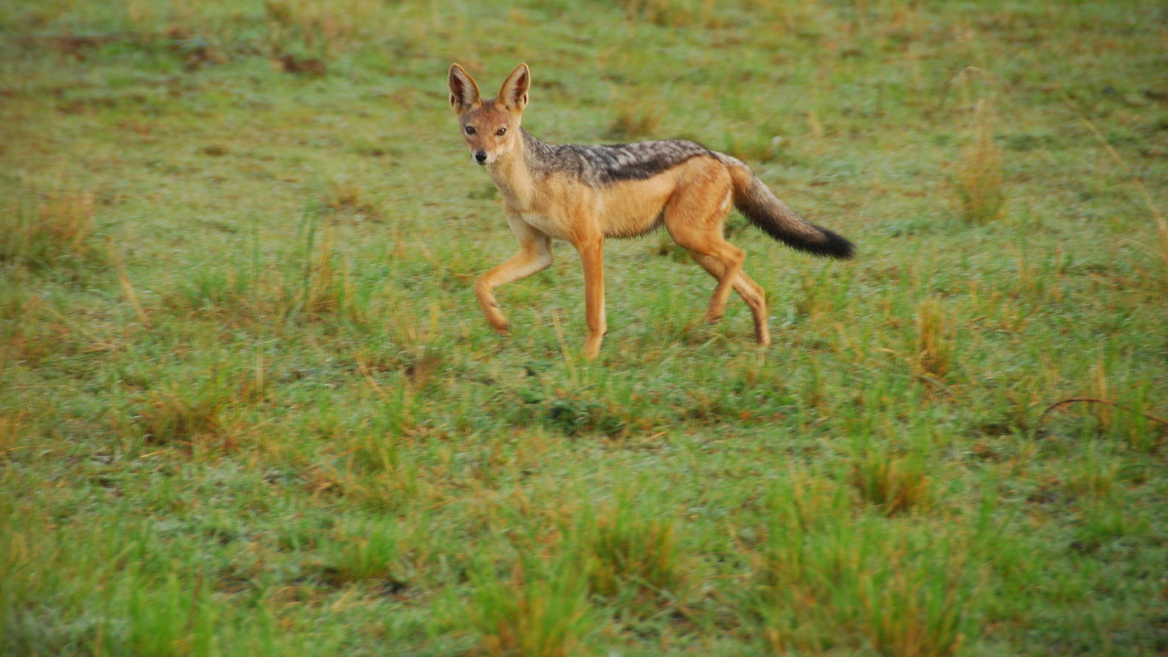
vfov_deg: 3.8
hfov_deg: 6.8
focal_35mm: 316
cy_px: 275
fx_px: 9787
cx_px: 582
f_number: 5.6
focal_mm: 200
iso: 200
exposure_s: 1/125
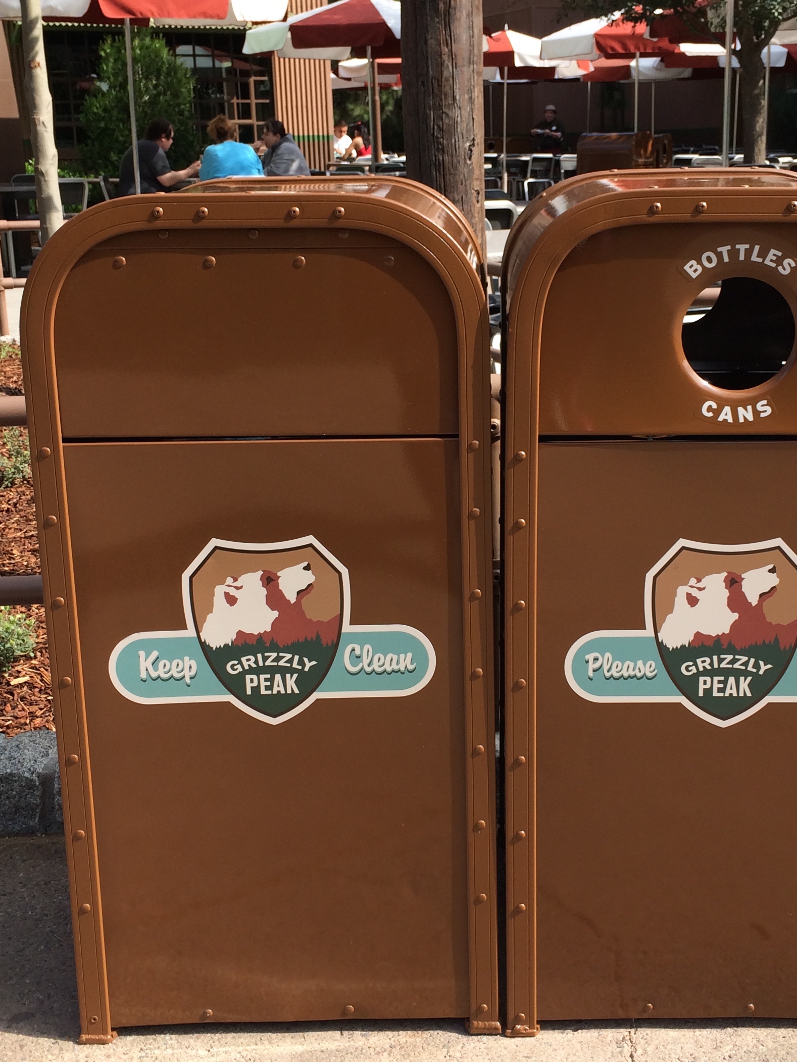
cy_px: 483
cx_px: 483
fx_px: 1381
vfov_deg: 42.0
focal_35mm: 45
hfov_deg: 32.1
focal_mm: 4.15
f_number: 2.2
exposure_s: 1/1172
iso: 32
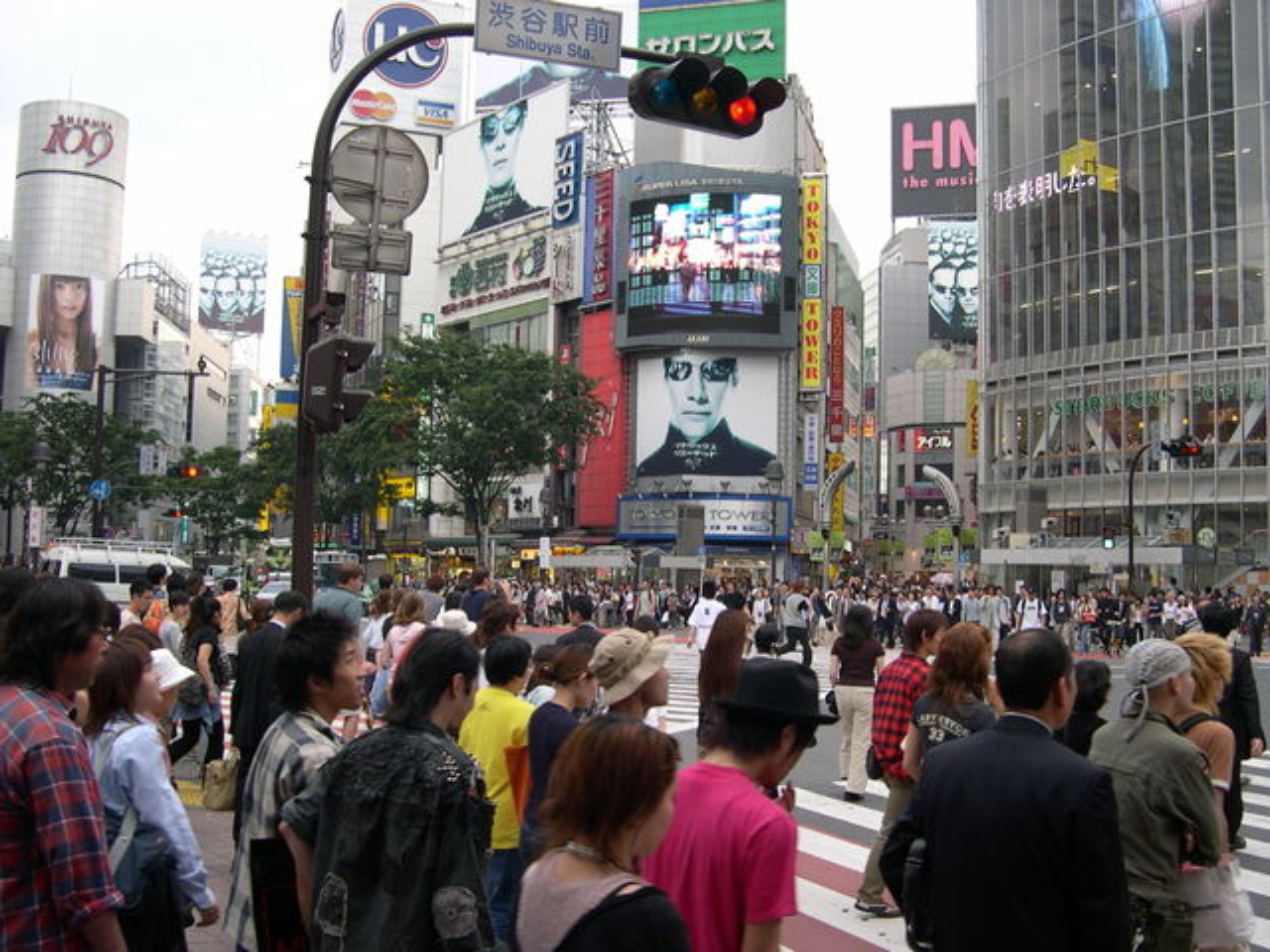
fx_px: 1394
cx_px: 635
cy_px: 476
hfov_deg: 49.0
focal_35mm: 38
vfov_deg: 37.7
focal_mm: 8
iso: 100
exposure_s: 1/88.4
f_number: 2.8
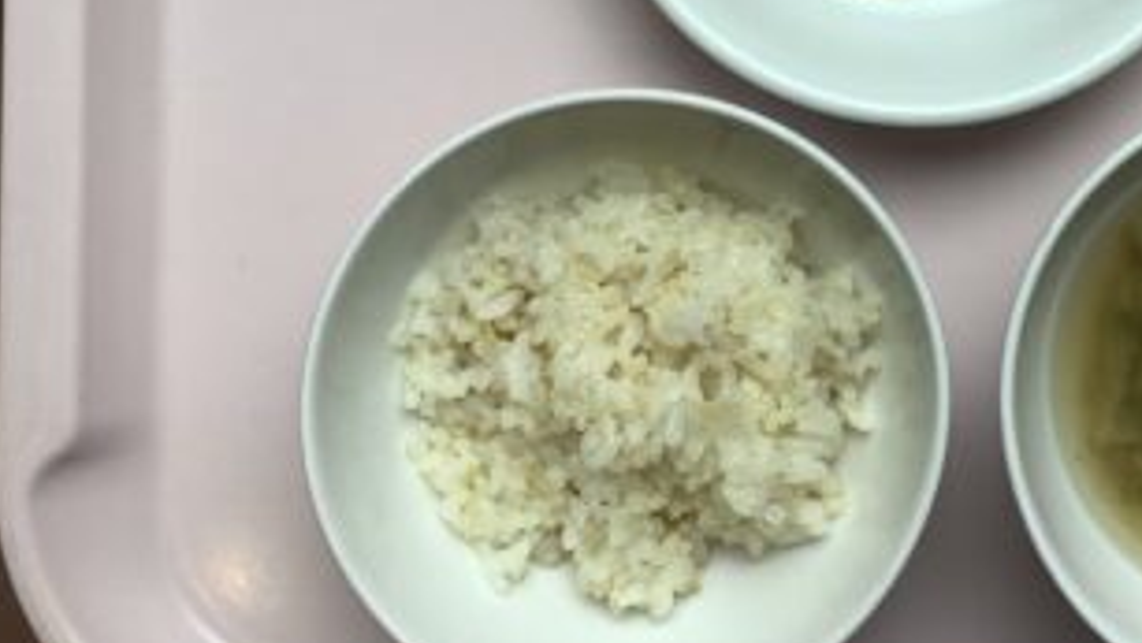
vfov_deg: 21.2
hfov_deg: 36.5
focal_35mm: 55
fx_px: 1666
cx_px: 919
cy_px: 28
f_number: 2.4
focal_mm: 3.3
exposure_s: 1/136
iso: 25
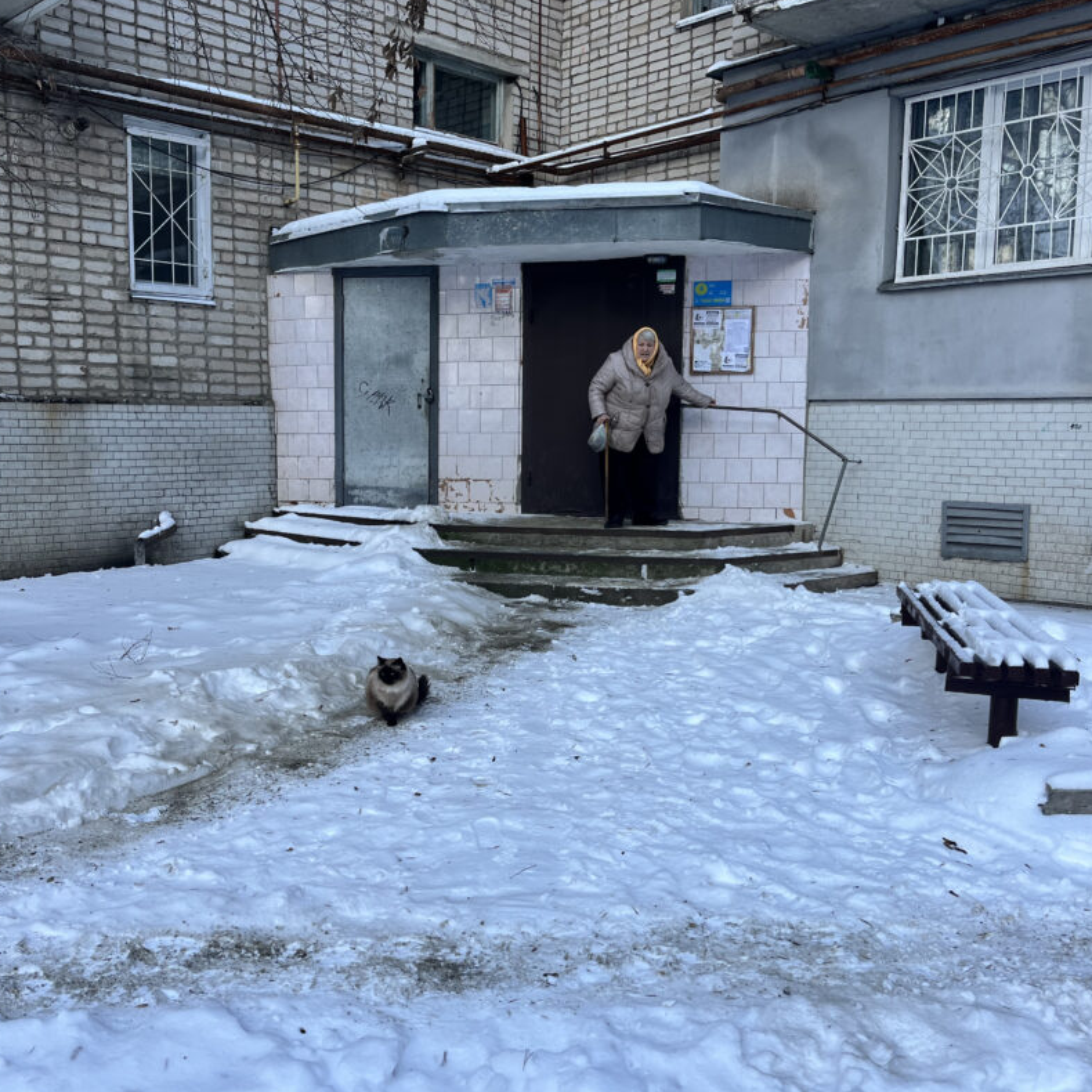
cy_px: 538
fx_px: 1142
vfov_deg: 51.1
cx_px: 496
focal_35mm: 32
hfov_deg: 51.0
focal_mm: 5.1
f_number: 1.6
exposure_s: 1/967
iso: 50
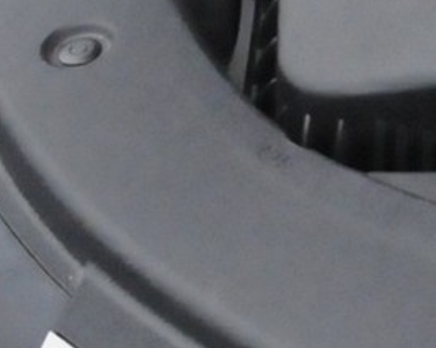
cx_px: 1863
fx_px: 3738
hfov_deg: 5.6
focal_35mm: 290
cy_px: -589
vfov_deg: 5.1
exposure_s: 1/400
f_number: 8
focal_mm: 22
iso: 2000
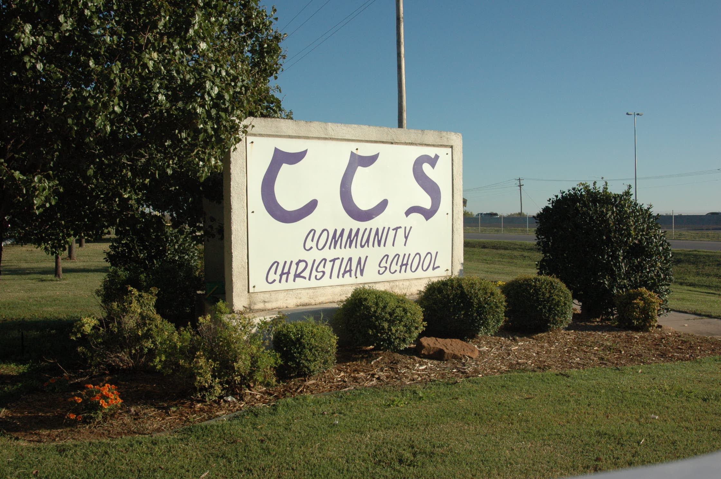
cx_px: 360
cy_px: 240
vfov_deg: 36.8
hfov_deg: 53.2
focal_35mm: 36
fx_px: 720
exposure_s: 1/500
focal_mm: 24
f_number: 11
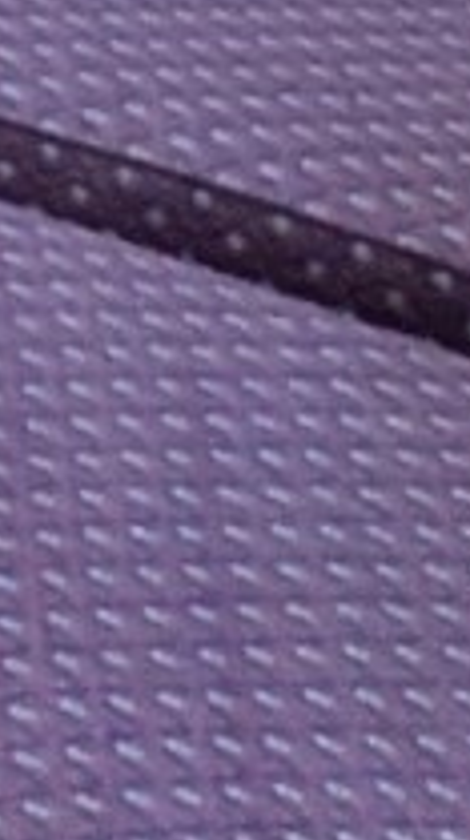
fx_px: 2846
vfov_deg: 11.4
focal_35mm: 128
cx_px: -3149
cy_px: -1563
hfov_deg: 3.9
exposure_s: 1/60
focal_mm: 2.02
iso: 138
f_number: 1.7
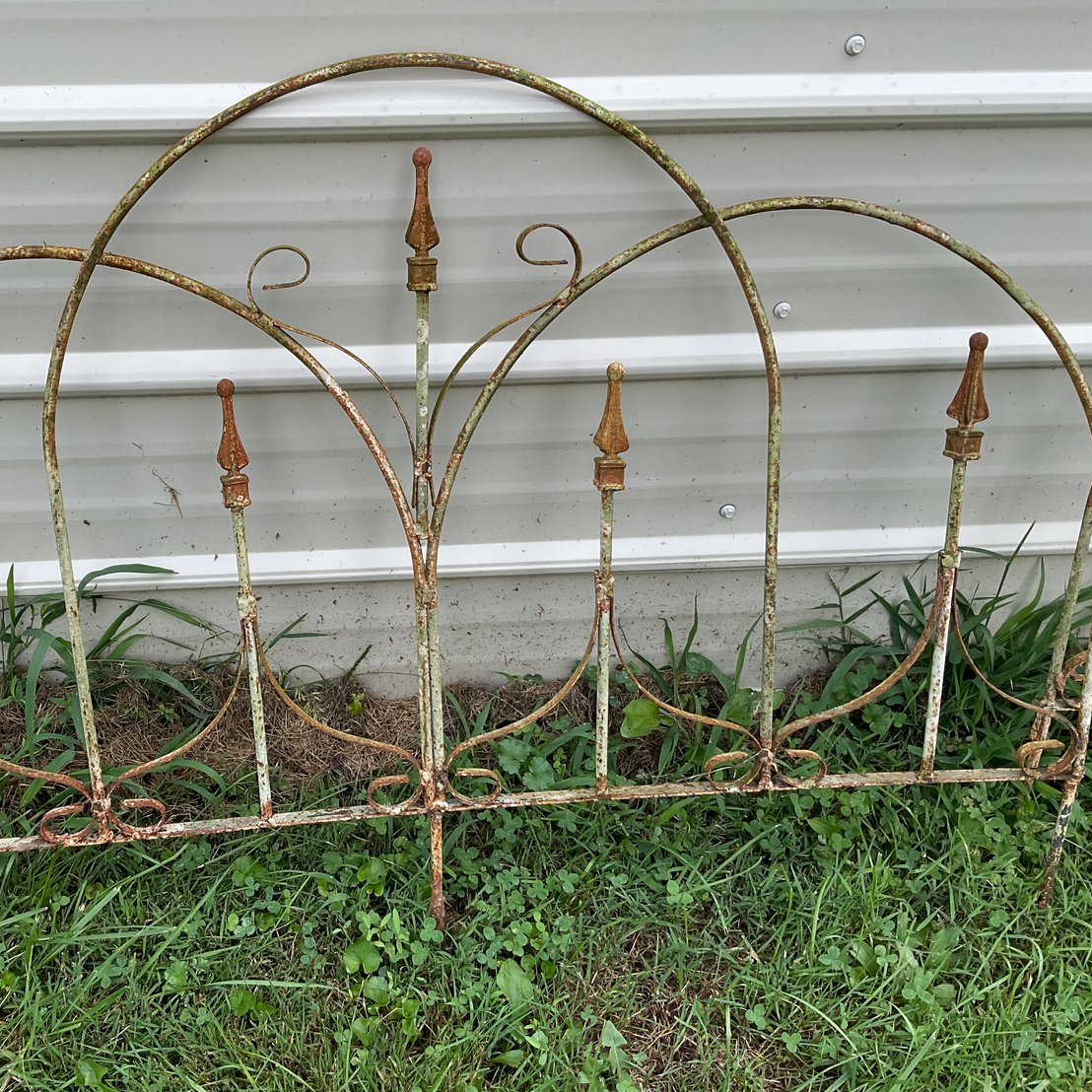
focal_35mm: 35
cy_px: 535
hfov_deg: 46.4
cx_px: 359
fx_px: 1249
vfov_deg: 47.2
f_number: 1.8
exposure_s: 1/297
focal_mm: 3
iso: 16
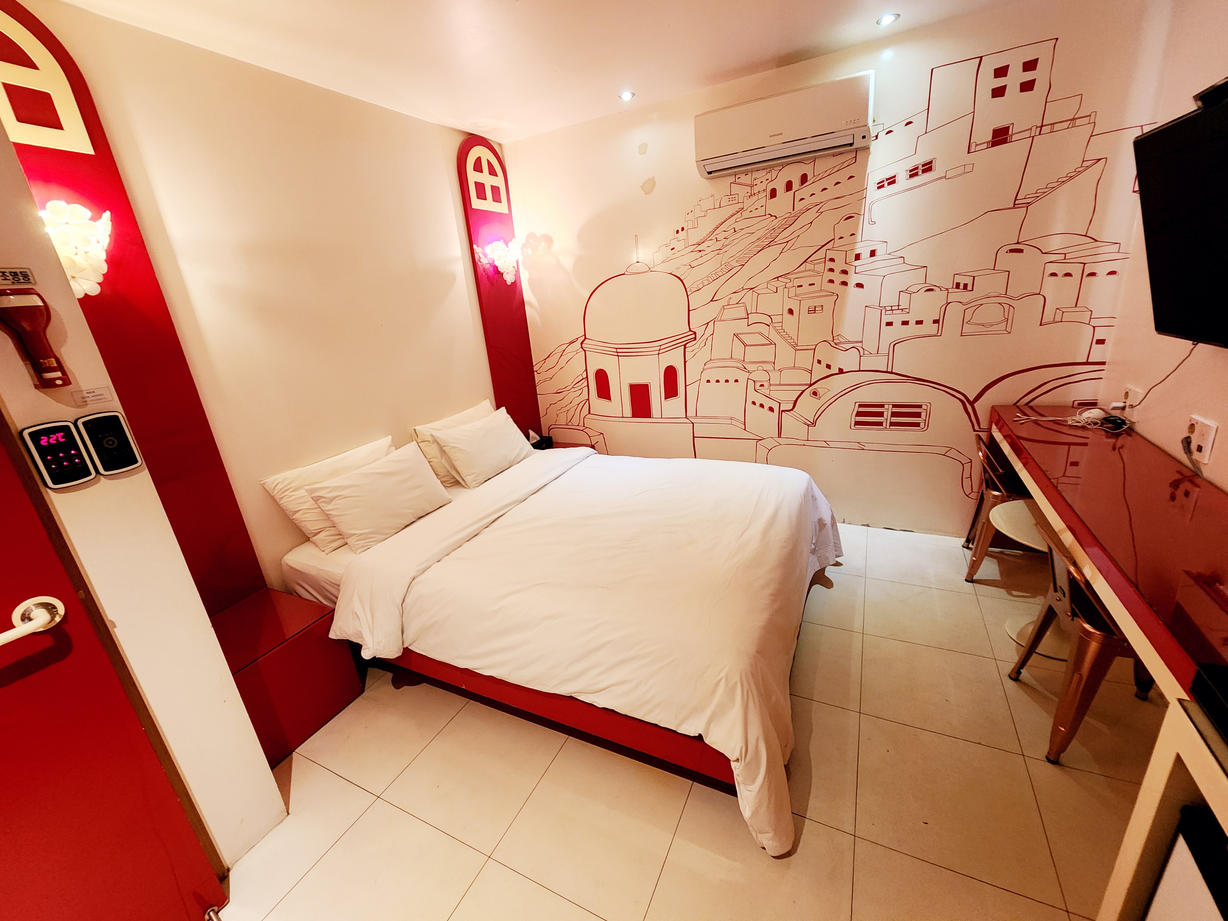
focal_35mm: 13
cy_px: 460
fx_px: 461
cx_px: 614
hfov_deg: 106.2
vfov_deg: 89.9
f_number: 2.2
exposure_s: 1/30
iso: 320
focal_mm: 2.2
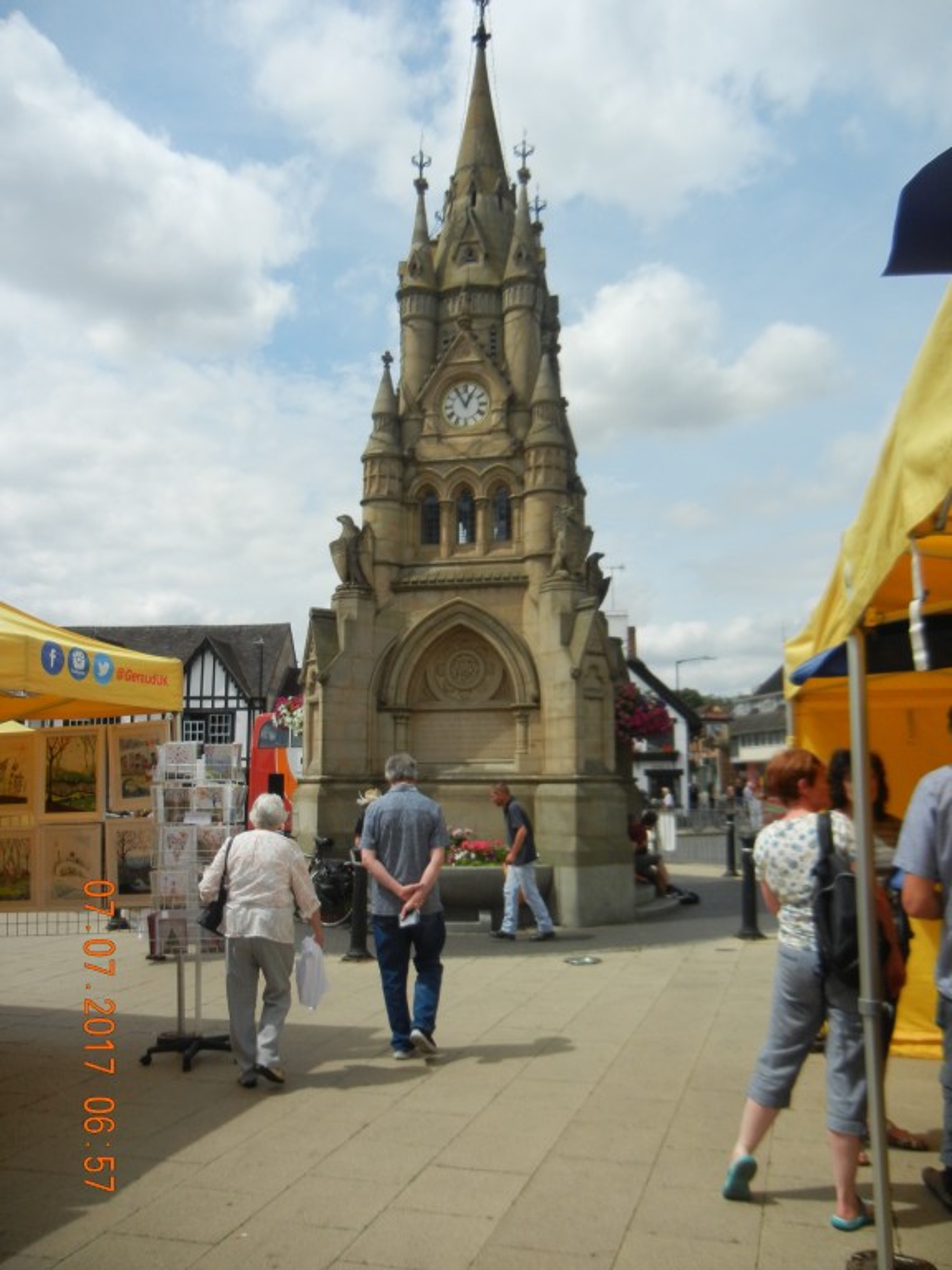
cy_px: 635
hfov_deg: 46.8
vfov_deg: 60.0
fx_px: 1100
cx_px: 476
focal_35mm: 30
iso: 160
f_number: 7
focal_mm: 5.4
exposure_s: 1/600
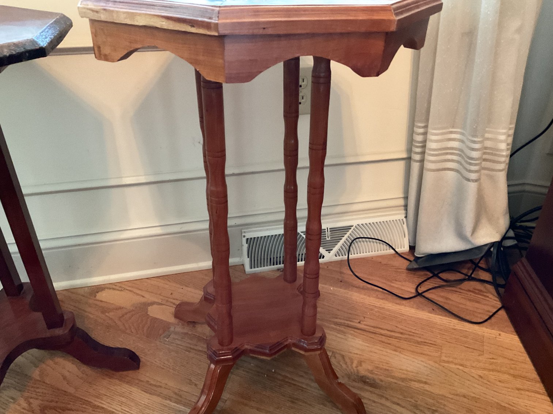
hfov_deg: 61.7
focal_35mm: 29
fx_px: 463
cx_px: 276
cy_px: 207
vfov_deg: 48.2
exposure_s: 1/30
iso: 400
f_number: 1.8
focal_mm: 3
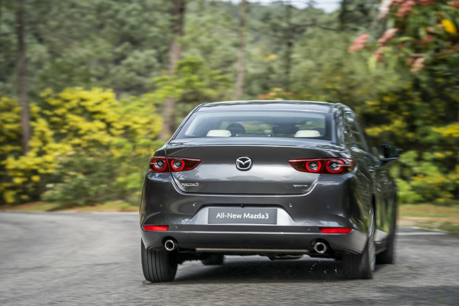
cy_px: 153
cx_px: 230
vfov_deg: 8.7
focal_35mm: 158
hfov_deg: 13.0
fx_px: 2014
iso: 100
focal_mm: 158
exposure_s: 1/80
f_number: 5.6
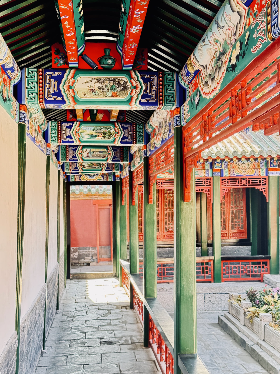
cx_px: 140
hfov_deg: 30.3
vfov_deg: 39.7
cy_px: 187
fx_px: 518
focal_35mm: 48
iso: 200
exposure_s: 1/130
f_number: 1.8
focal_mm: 6.8
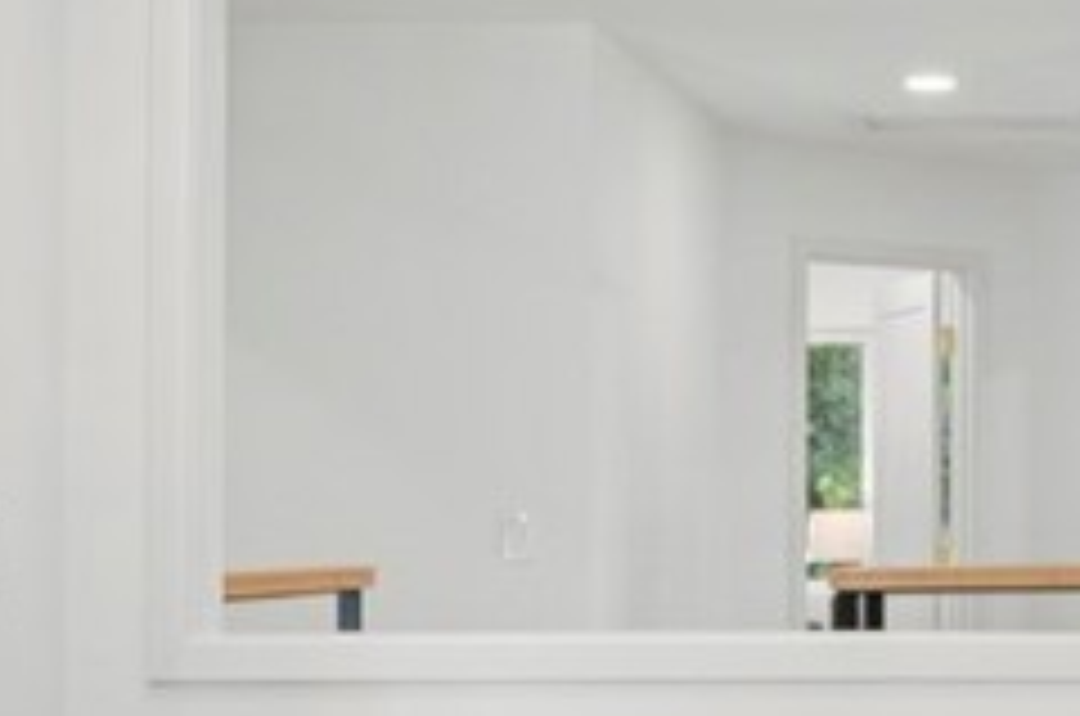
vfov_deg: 14.4
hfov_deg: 20.5
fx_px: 2814
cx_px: 1246
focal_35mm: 94
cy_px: 507
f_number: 9
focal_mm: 22
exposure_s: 1/13
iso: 125
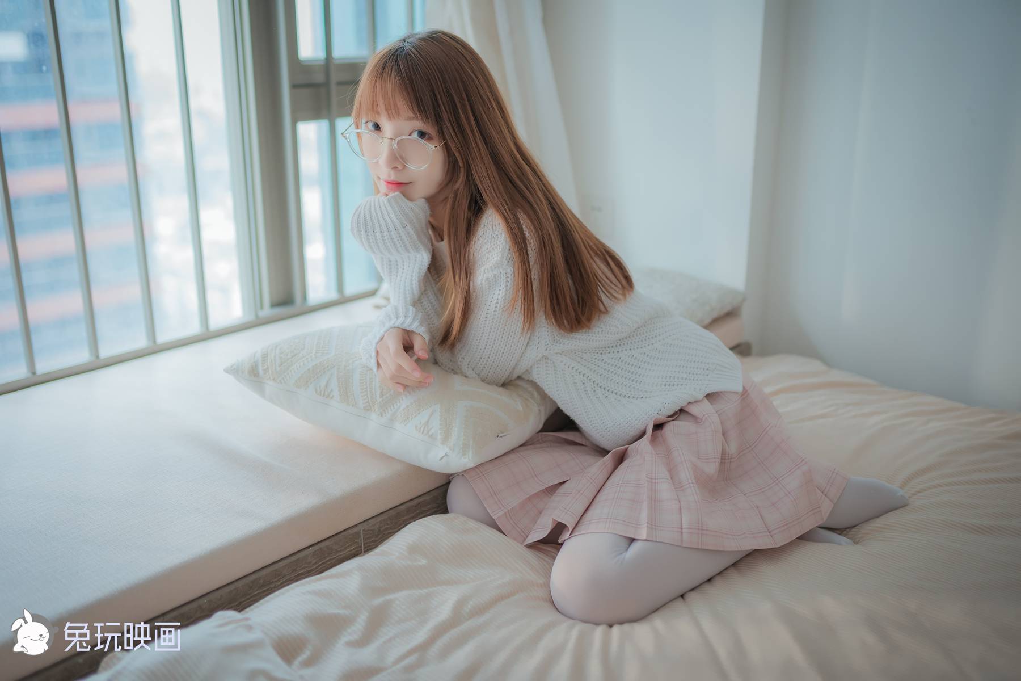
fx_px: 993
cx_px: 510
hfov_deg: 54.4
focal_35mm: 35
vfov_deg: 37.9
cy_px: 340
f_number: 1.8
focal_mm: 35
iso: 1000
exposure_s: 1/160
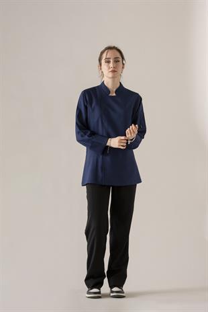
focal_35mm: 112
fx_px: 969
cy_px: 156
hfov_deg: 12.3
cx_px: 104
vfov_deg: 18.2
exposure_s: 1/160
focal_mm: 112
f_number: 11
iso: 320
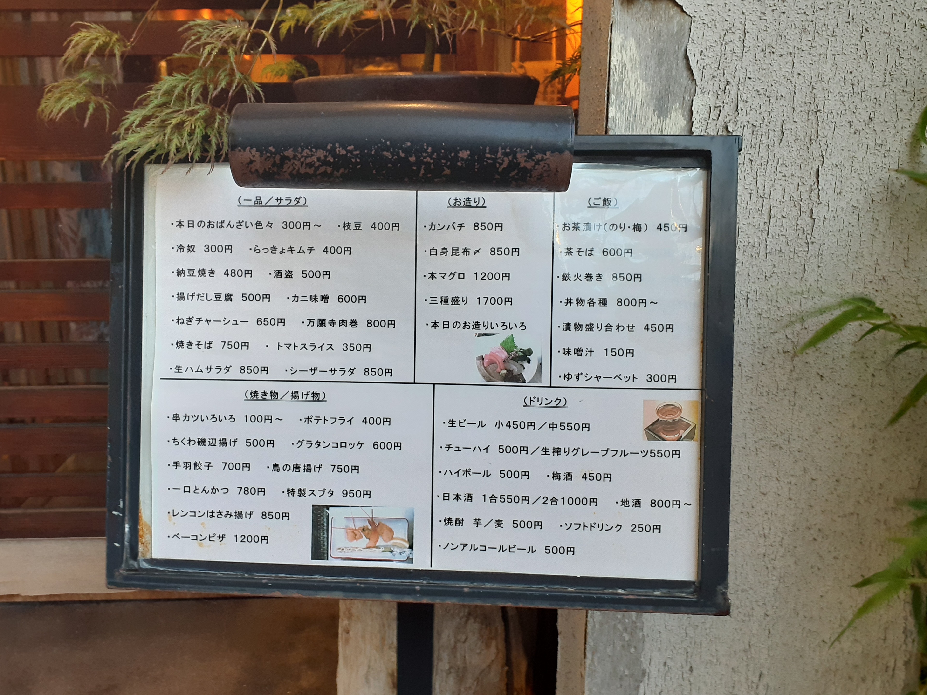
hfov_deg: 61.6
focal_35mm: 29
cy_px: 337
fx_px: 777
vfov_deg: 48.2
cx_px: 431
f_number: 1.9
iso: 100
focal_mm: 3.6
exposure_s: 1/50
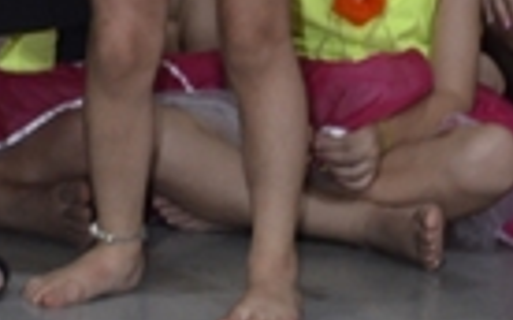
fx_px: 3353
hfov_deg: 8.7
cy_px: -372
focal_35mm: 240
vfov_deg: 5.3
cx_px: 97
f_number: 5.6
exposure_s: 1/60
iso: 3200
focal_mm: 52
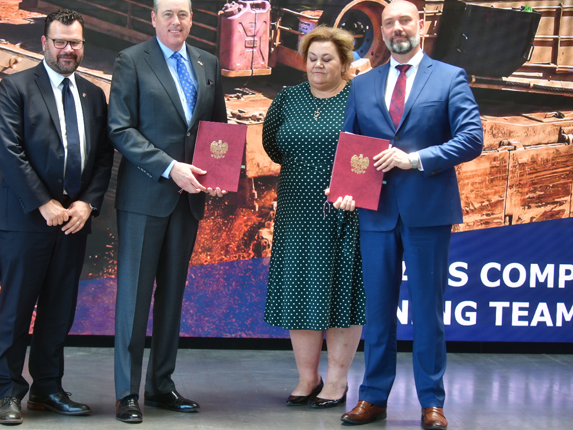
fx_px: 1771
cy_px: 209
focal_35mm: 107
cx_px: 217
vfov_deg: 13.8
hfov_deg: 18.3
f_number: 2.8
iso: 400
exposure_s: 1/250
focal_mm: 86
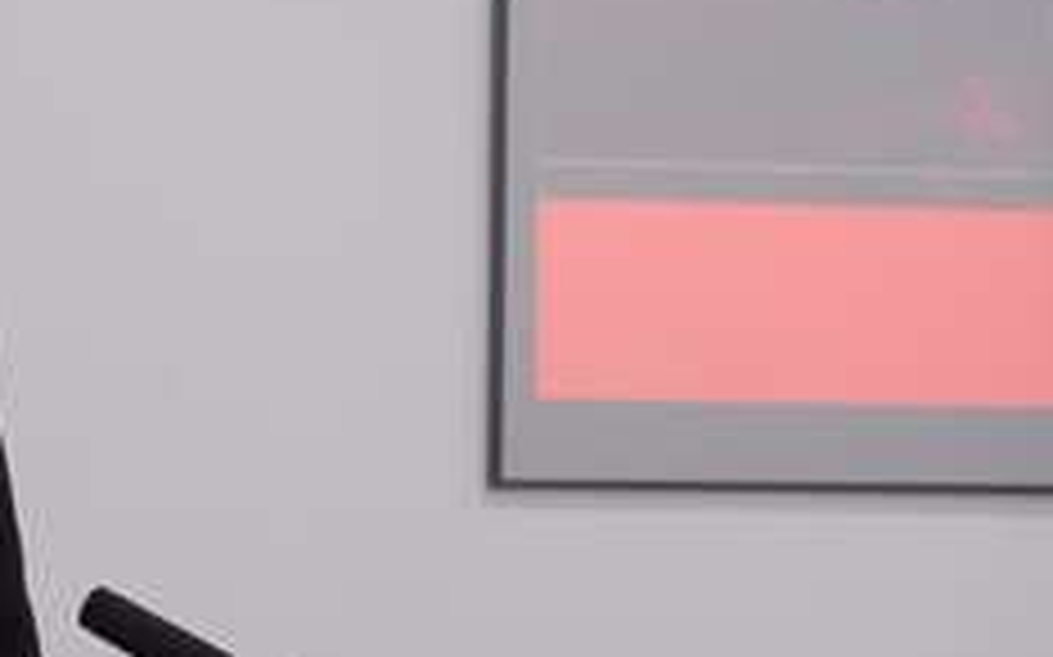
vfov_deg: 8.3
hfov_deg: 13.0
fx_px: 4503
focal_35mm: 157
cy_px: 220
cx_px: -180
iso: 500
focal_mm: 40.3
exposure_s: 1/70
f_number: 2.8
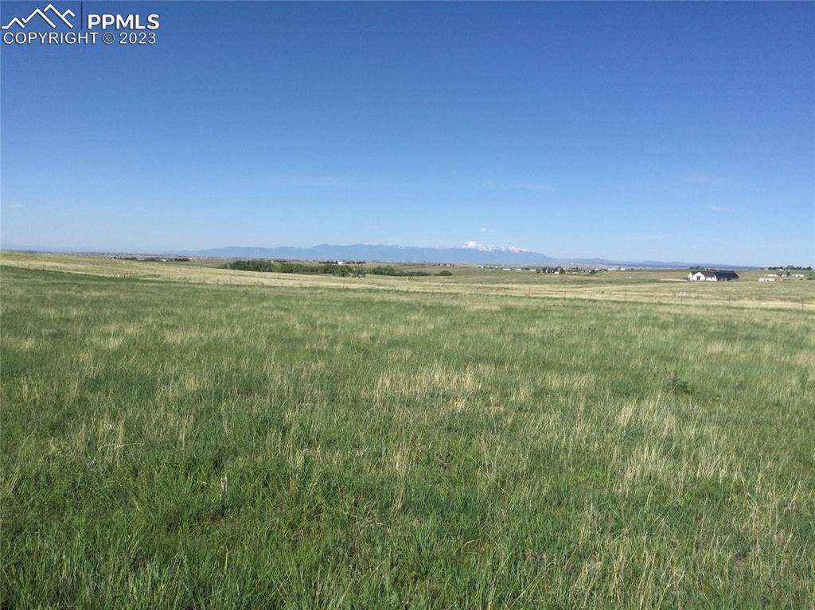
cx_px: 408
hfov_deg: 58.4
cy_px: 305
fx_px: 730
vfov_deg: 45.4
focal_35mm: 31
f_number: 2.4
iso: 25
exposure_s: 1/1812
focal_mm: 3.3
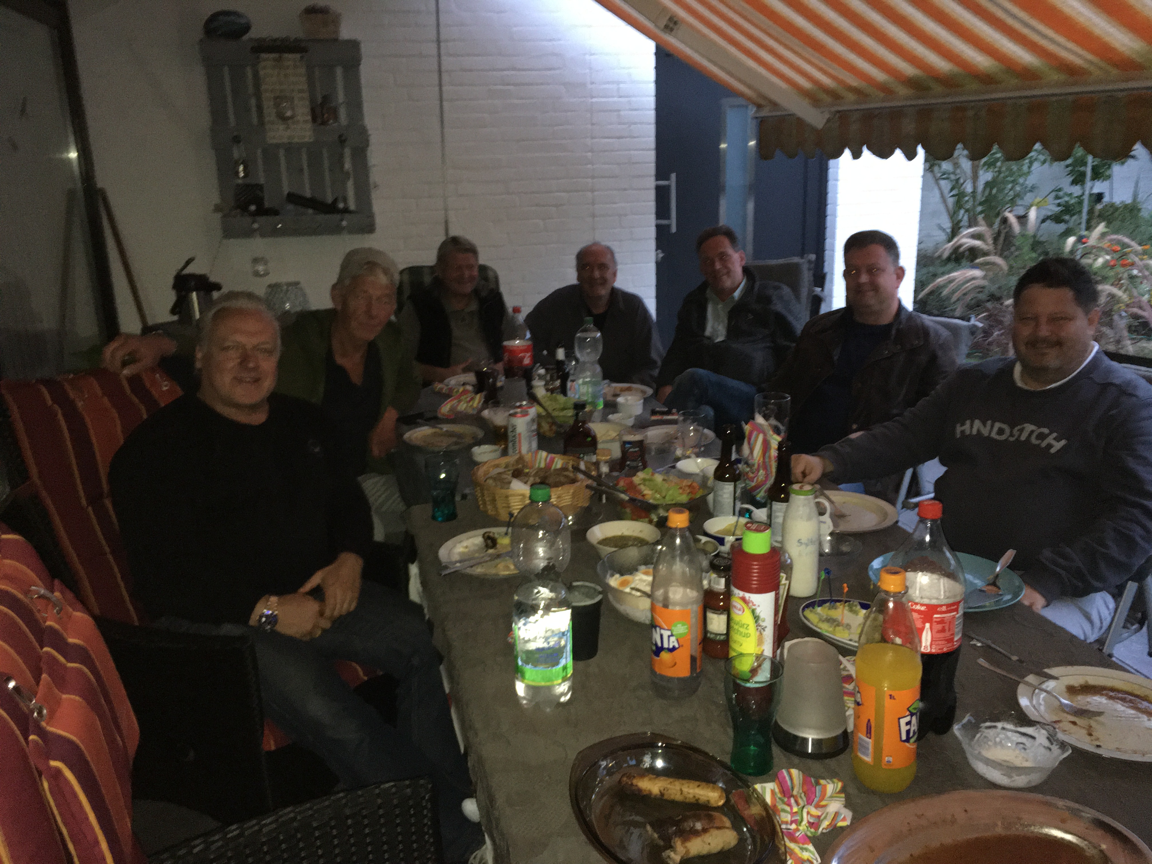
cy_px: 432
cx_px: 576
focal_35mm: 29
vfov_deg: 48.2
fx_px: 965
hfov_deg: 61.7
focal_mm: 4.15
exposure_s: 1/17
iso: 250
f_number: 2.2
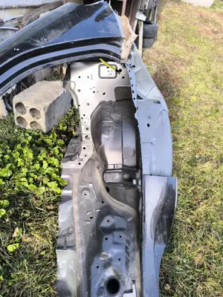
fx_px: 198
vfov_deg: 73.9
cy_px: 148
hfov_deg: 58.9
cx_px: 112
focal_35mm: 23
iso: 50
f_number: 1.65
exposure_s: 1/200
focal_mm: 6.14
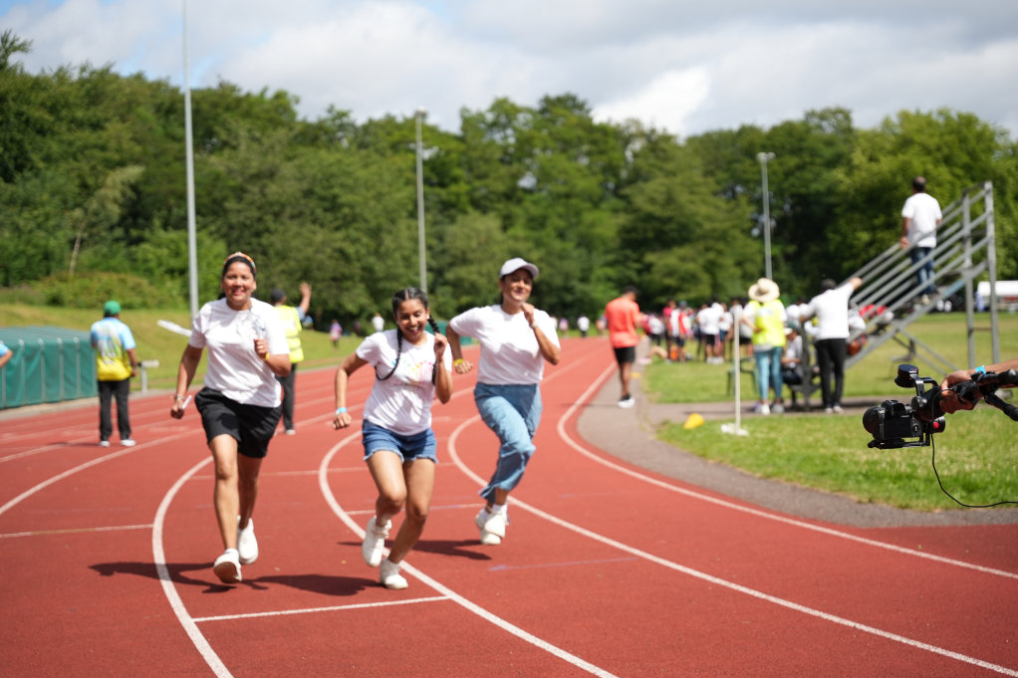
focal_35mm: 57
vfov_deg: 23.7
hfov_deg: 35.0
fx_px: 1614
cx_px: 509
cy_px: 339
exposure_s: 1/4000
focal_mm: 57.1
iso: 250
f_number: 2.8
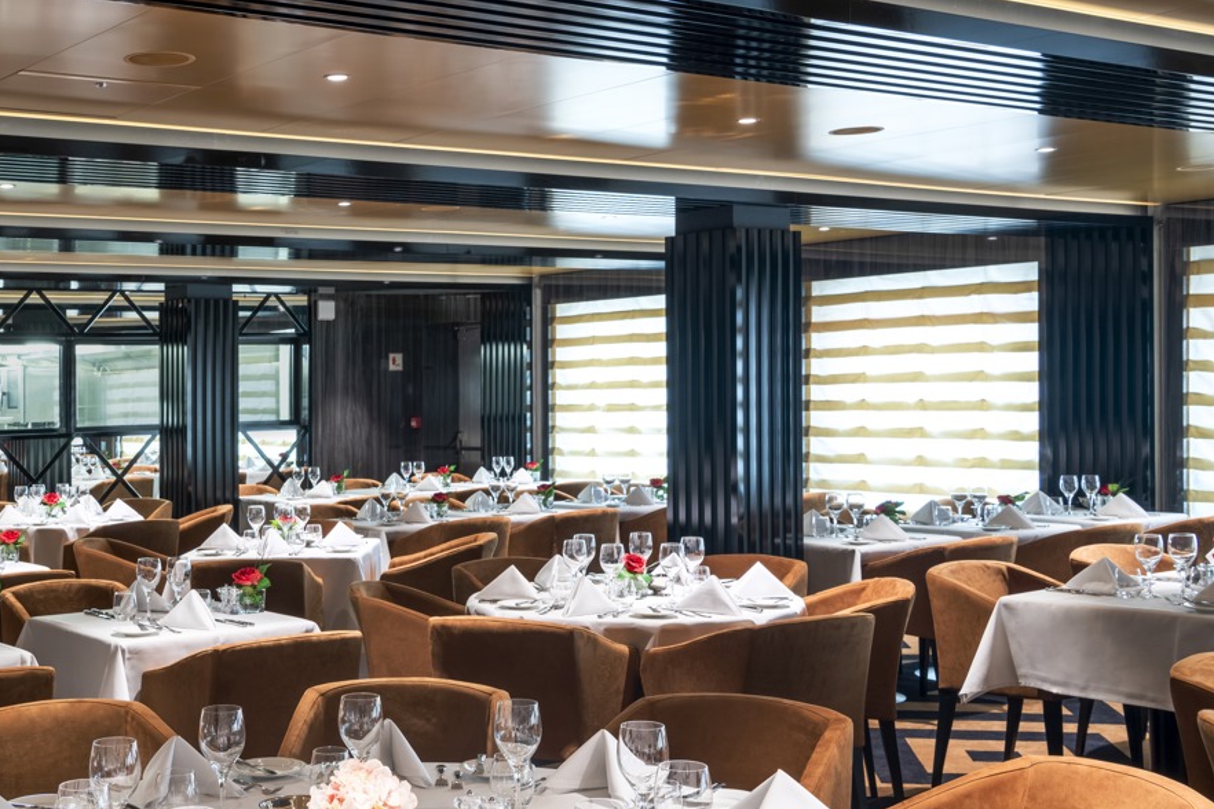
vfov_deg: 27.5
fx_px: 1652
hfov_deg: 39.9
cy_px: 460
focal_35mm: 49
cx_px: 412
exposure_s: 1/2
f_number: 11
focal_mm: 36
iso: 200
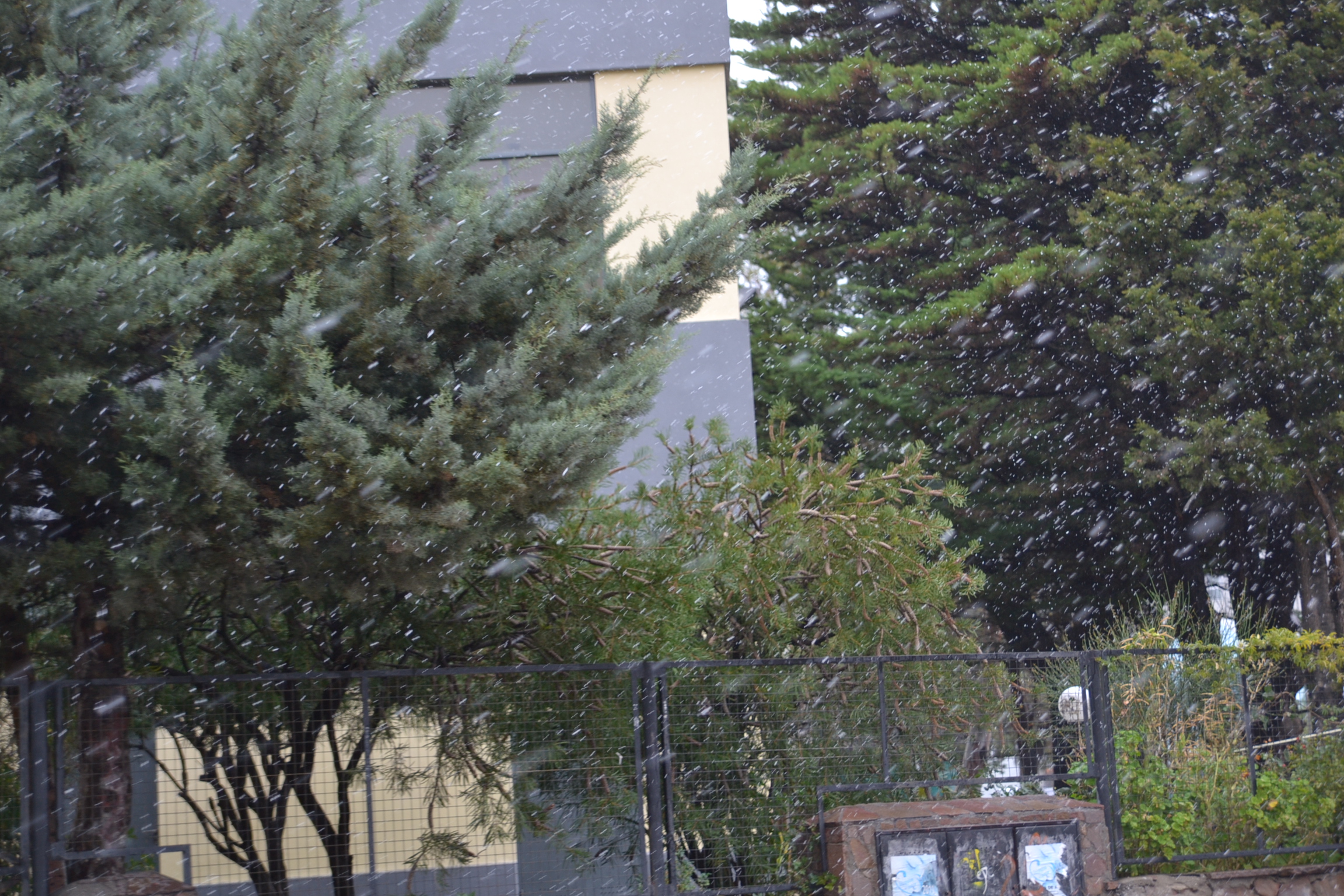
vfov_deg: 18.2
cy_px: 448
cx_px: 672
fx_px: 2800
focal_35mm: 75
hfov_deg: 27.0
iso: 220
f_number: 2.8
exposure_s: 1/125
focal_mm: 50
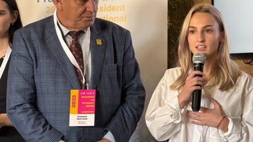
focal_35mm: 132
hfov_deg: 16.3
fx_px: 886
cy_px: 59
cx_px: 126
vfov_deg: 9.2
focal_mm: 15.66
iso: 640
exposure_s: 1/50
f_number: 2.8
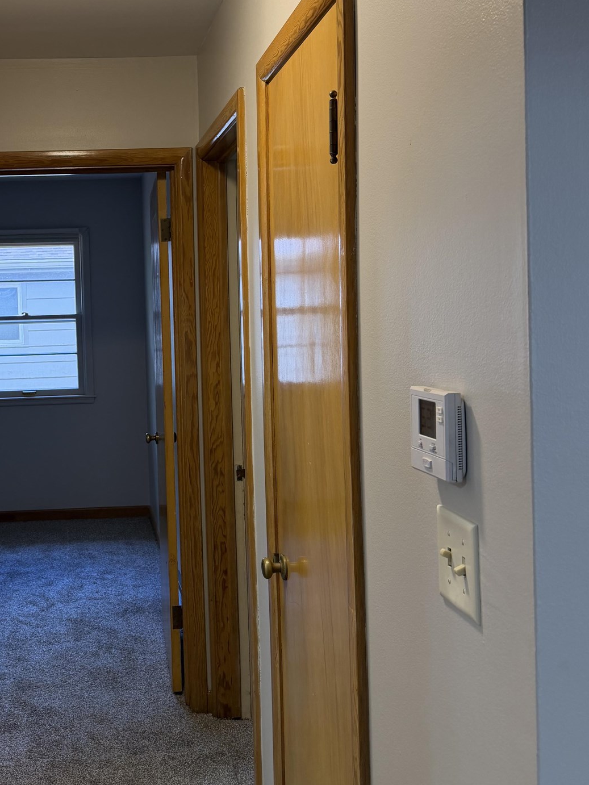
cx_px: 116
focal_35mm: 40
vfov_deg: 46.6
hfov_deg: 34.8
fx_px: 907
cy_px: 332
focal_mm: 6.76
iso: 125
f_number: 1.78
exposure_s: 1/60
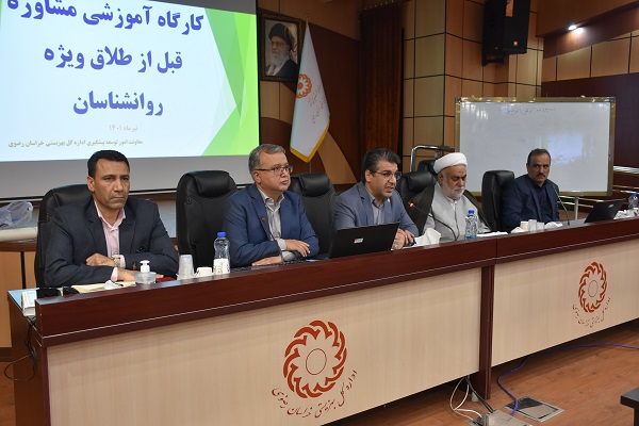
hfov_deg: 57.2
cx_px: 320
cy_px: 213
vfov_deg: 40.0
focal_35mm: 33
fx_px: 586
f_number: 3.5
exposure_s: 1/30
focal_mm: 22
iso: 800
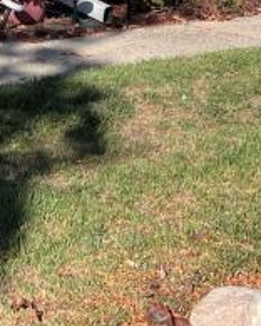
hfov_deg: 12.1
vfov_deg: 14.1
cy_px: -204
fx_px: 1207
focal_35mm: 125
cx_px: -57
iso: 50
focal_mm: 5.7
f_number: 1.5
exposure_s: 1/3356
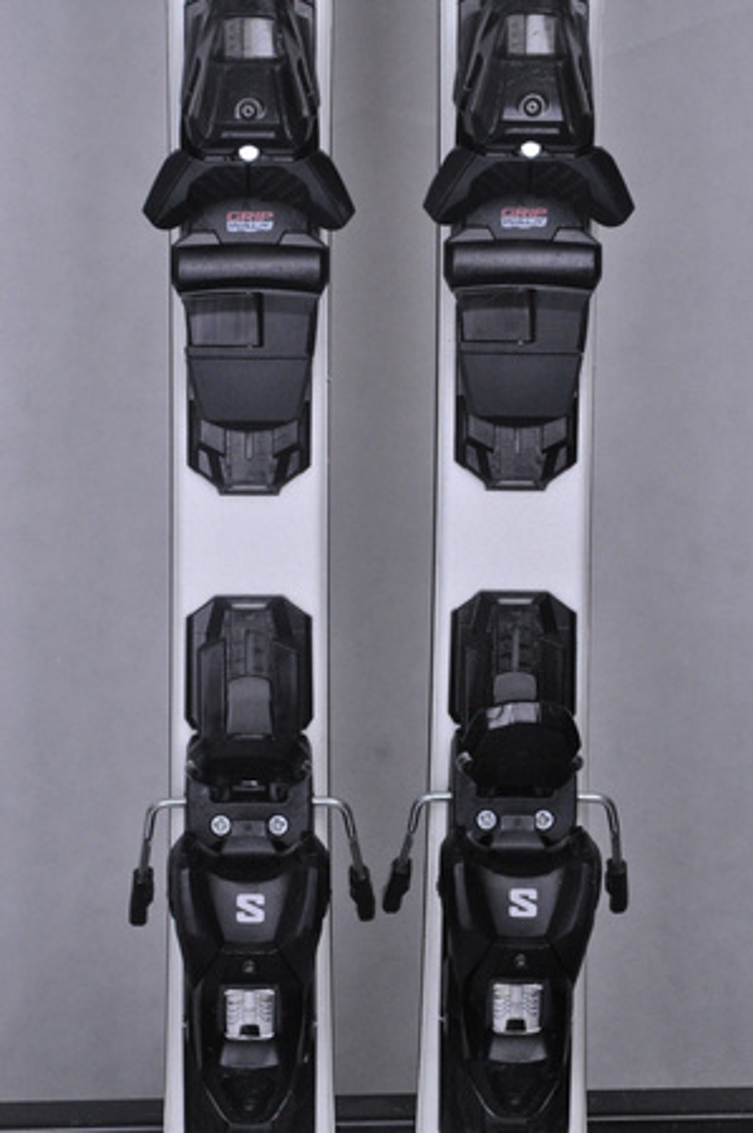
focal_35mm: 112
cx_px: 376
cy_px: 566
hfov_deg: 12.2
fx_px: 3538
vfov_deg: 18.2
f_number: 9.5
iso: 3200
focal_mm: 75
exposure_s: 1/125
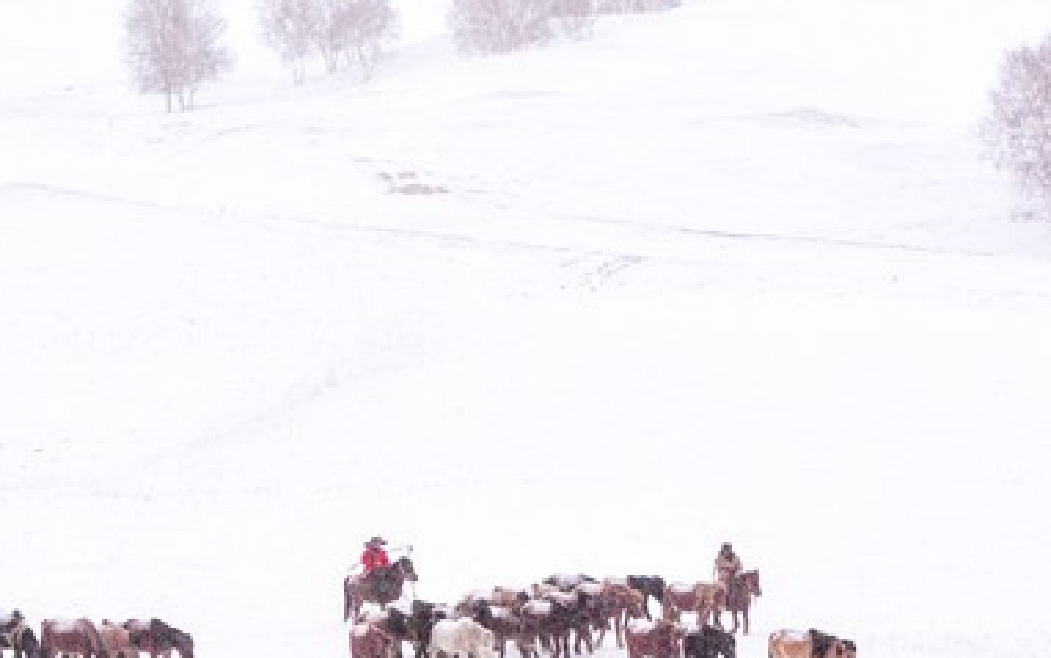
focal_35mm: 256
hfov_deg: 8.2
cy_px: 474
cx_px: 531
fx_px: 7335
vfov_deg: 5.1
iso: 1000
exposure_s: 1/800
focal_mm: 120
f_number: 11
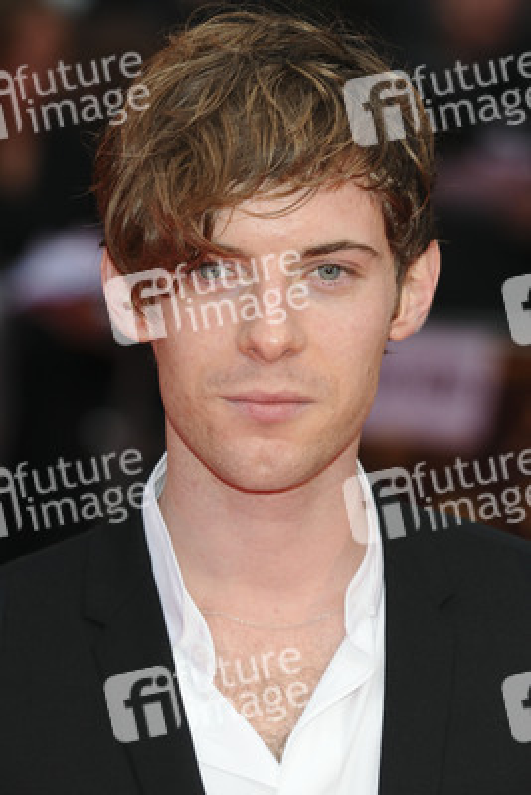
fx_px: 4808
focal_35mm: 218
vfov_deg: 9.5
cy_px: 398
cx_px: 266
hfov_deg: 6.3
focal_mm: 145
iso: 400
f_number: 5
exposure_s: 1/160
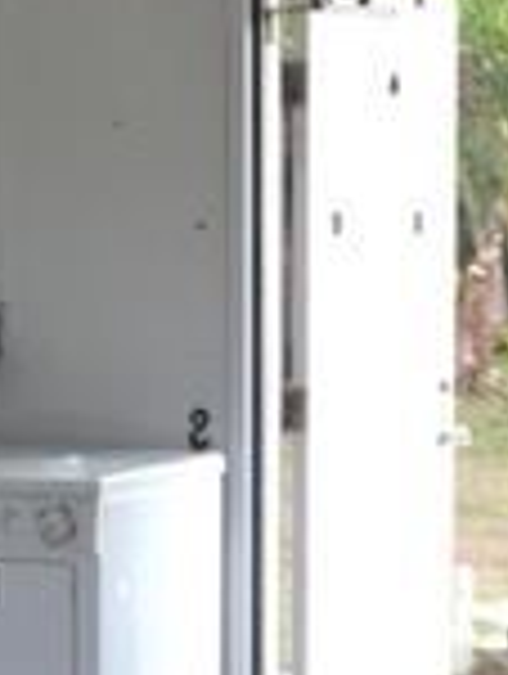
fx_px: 2888
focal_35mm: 148
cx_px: 544
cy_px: 518
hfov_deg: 10.0
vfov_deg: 13.3
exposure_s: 1/60
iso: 32
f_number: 2.2
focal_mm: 4.15
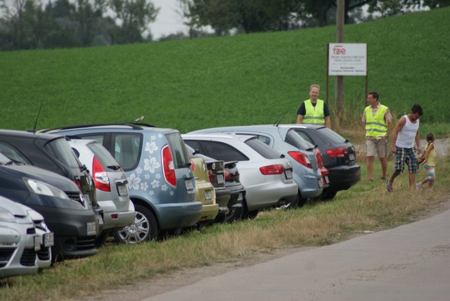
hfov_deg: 4.6
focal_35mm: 450
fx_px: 5630
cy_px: 150
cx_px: 225
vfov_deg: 3.1
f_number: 5.6
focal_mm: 300
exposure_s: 1/500
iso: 125
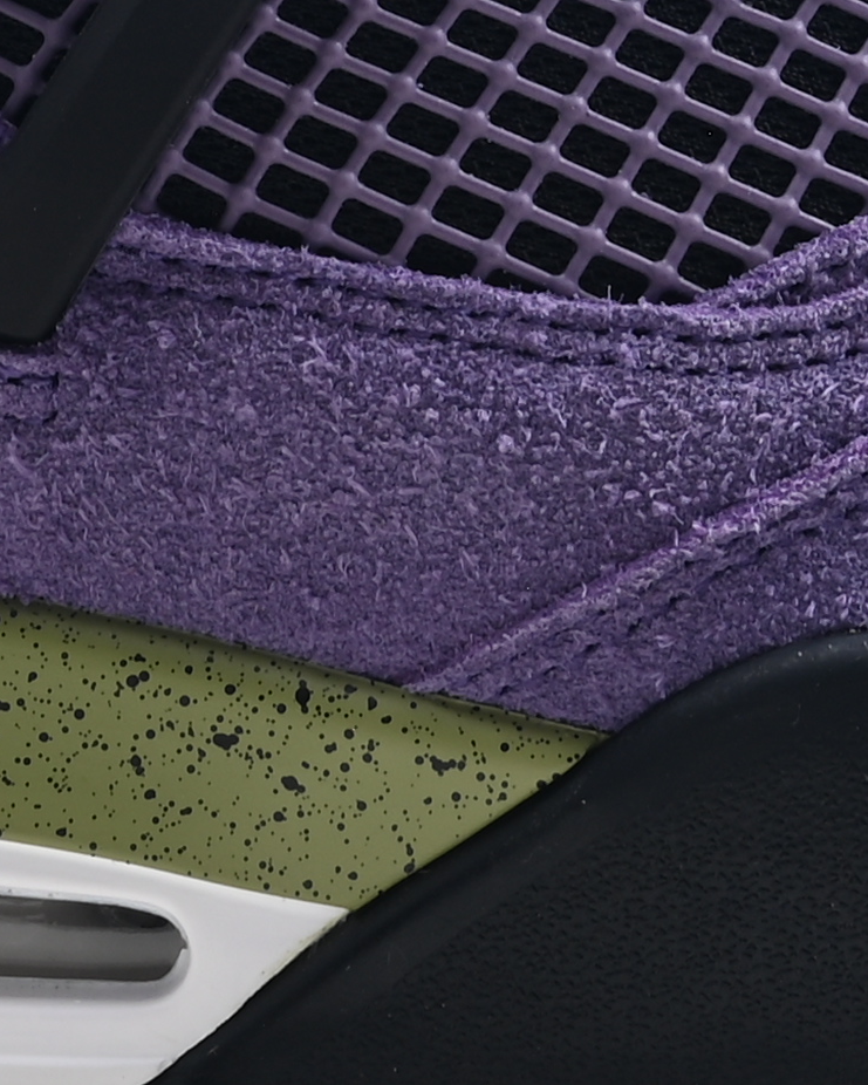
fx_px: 8027
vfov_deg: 7.5
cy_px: -853
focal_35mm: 250
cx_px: 471
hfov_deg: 6.2
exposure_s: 1/2
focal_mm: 41
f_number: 16
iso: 100
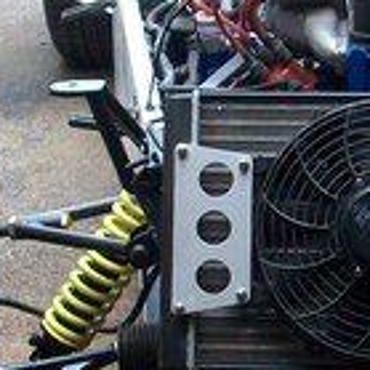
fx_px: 2068
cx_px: 354
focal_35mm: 171
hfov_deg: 10.2
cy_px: 200
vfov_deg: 10.2
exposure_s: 1/80
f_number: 3.2
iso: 80
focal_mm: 7.1
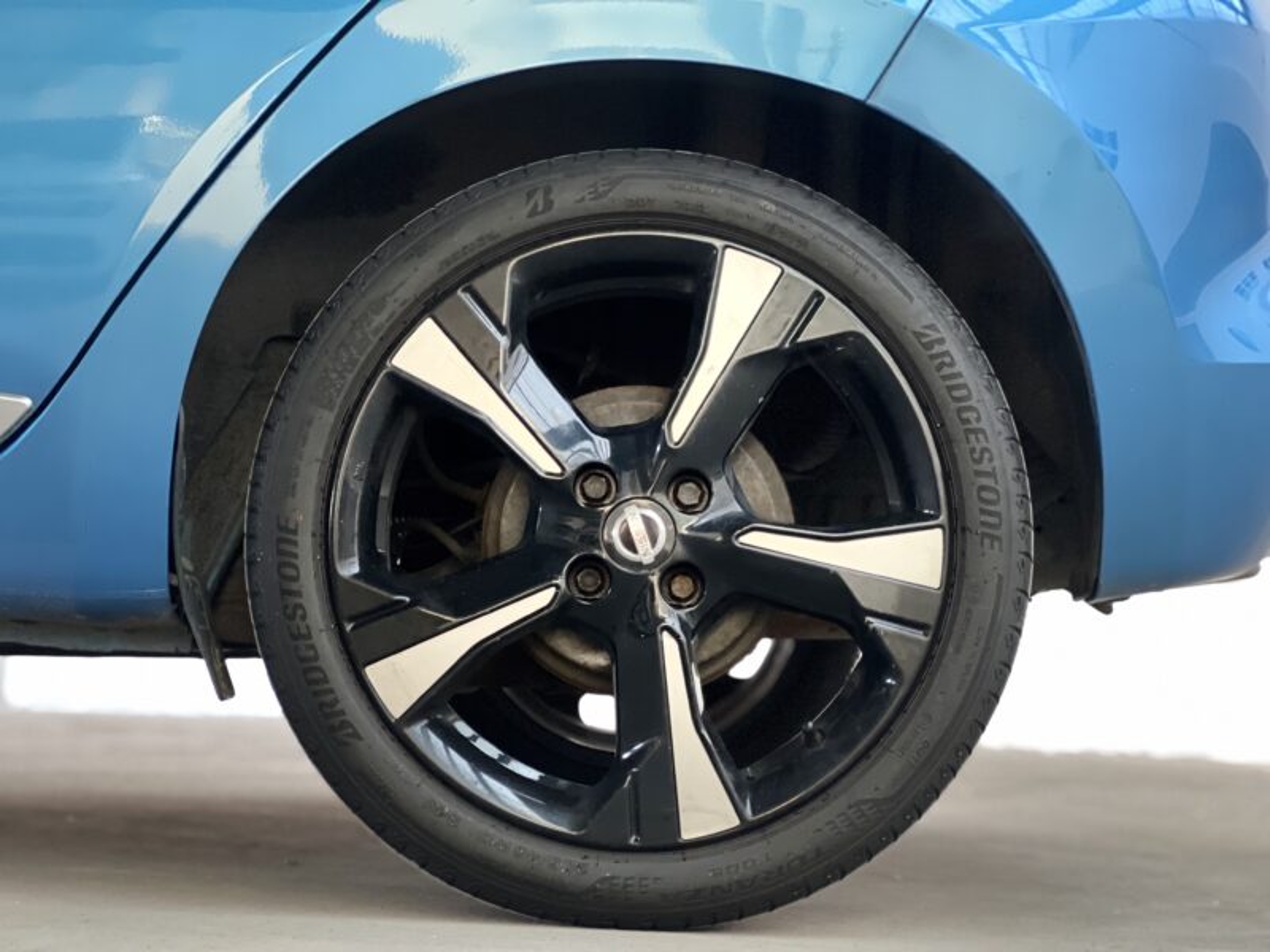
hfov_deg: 25.3
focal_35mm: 77
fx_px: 2825
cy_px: 476
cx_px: 635
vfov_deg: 19.1
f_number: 2.8
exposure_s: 1/24
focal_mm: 9
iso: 400
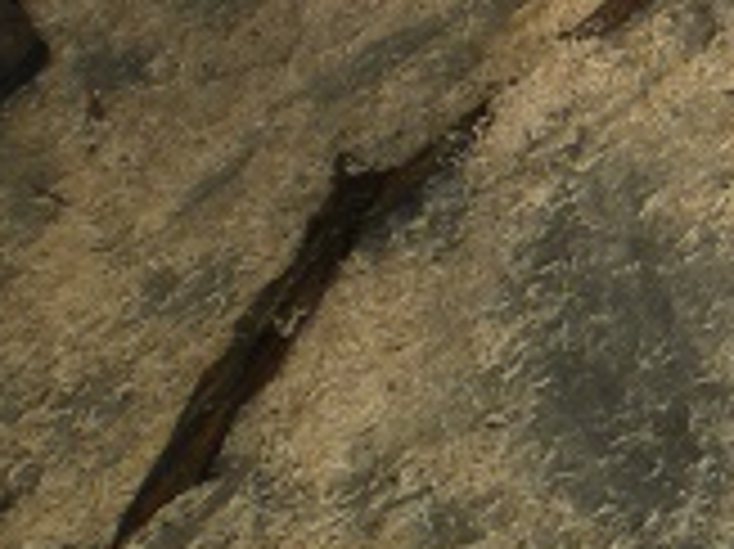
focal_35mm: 128
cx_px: 1180
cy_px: -281
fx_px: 2712
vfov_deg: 11.1
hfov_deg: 14.2
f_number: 3.1
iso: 80
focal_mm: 6.3
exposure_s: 1/50
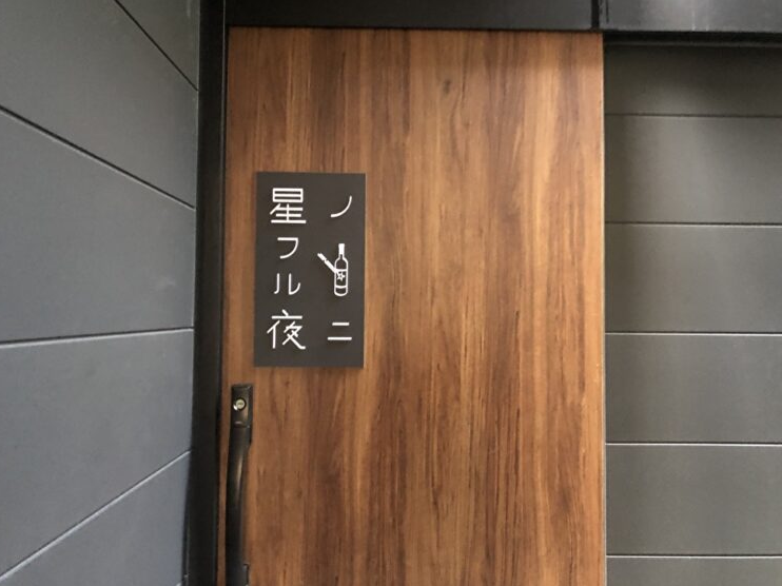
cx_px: 394
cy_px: 286
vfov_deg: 48.2
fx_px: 655
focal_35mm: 29
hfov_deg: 61.7
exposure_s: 1/4
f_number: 1.8
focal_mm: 4
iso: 125
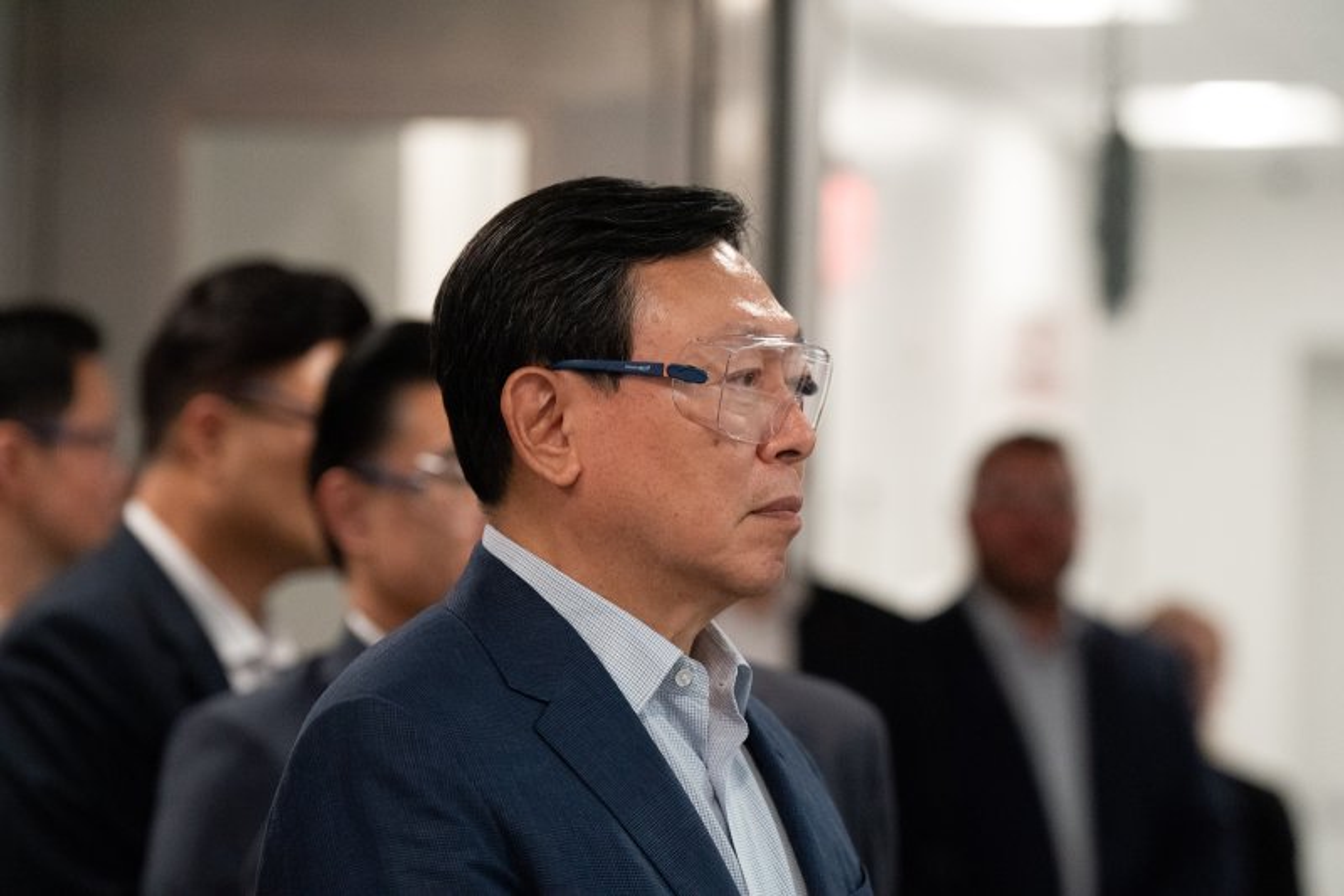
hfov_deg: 13.9
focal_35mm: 148
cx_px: 672
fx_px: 5524
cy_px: 448
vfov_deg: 9.3
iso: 10000
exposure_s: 1/1250
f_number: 4
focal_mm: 148
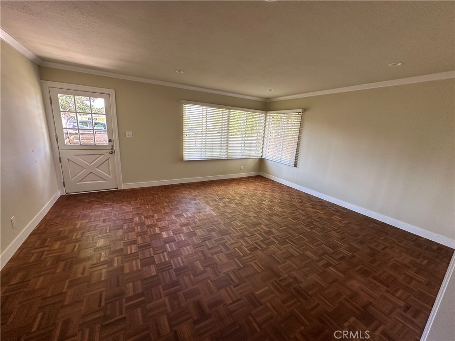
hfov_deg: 102.1
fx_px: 184
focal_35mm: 14
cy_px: 170
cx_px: 228
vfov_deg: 85.7
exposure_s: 1/99
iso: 125
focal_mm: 2.22
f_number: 2.2
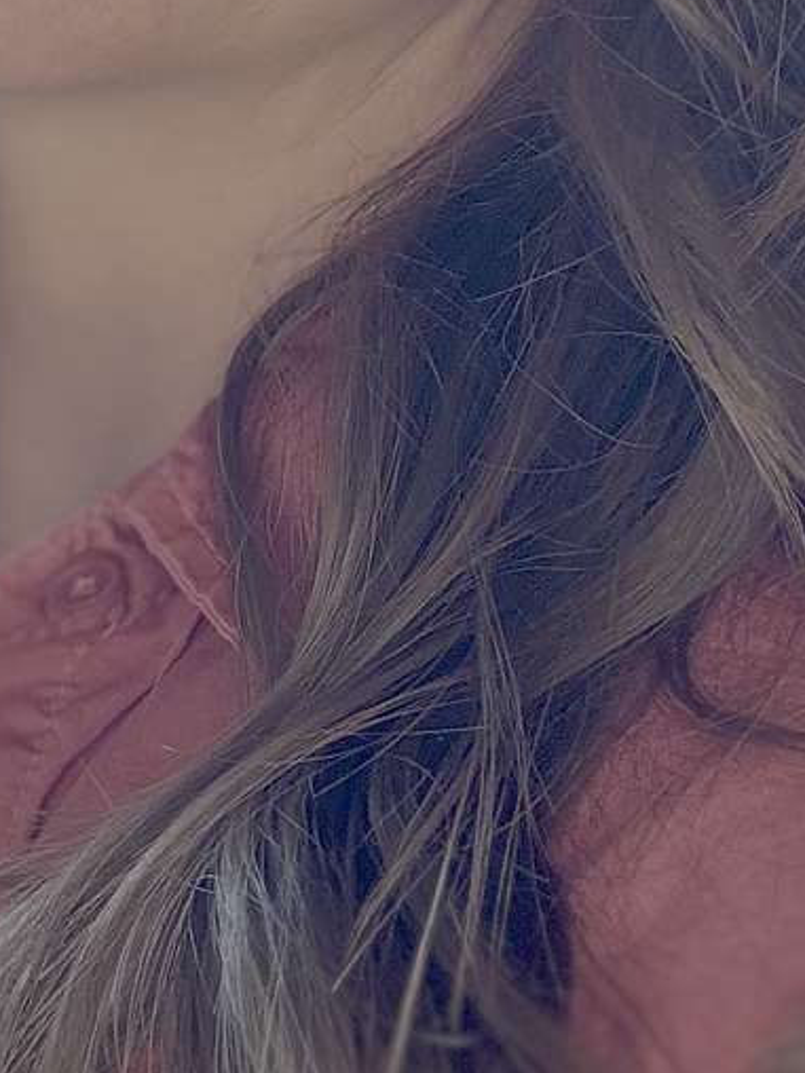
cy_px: -34
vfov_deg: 22.1
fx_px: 2636
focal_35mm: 85
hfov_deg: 17.2
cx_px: 104
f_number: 1.9
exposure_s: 1/60
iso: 80
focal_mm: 2.69
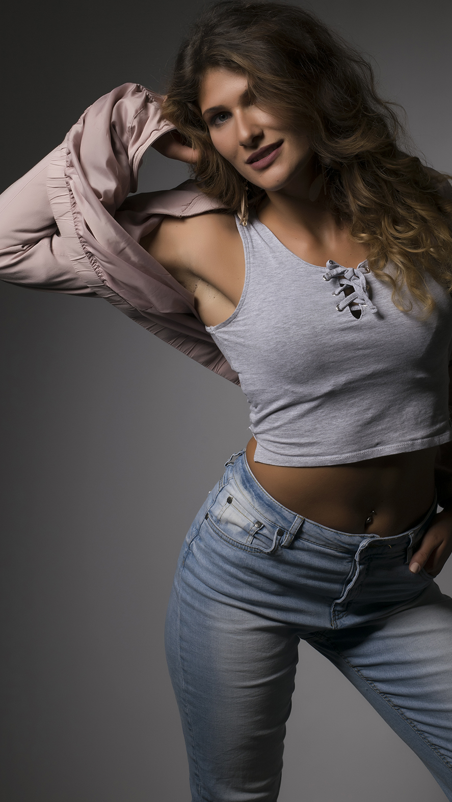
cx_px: 259
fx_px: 1427
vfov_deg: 31.4
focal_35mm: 67
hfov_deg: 18.0
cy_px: 402
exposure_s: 1/100
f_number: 16
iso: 100
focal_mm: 42
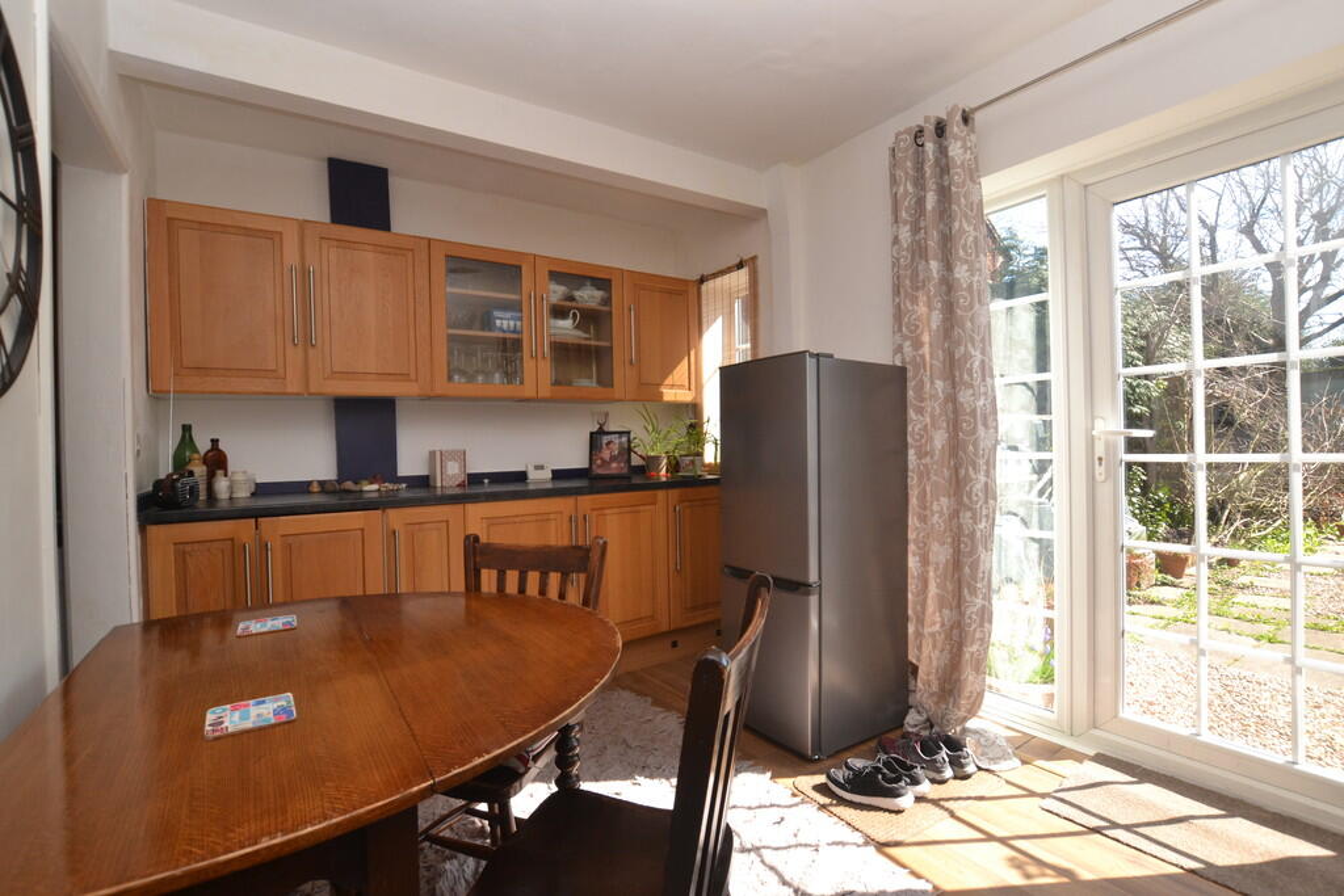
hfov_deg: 100.4
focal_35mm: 15
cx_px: 672
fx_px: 560
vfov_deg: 77.3
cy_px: 448
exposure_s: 1/125
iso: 400
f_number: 7.1
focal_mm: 10
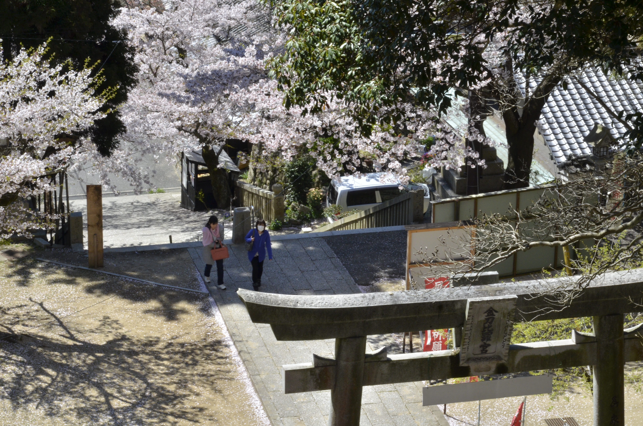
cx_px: 322
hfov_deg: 18.2
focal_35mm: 112
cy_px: 213
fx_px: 2005
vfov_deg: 12.1
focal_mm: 75
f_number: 29
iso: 400
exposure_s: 1/100
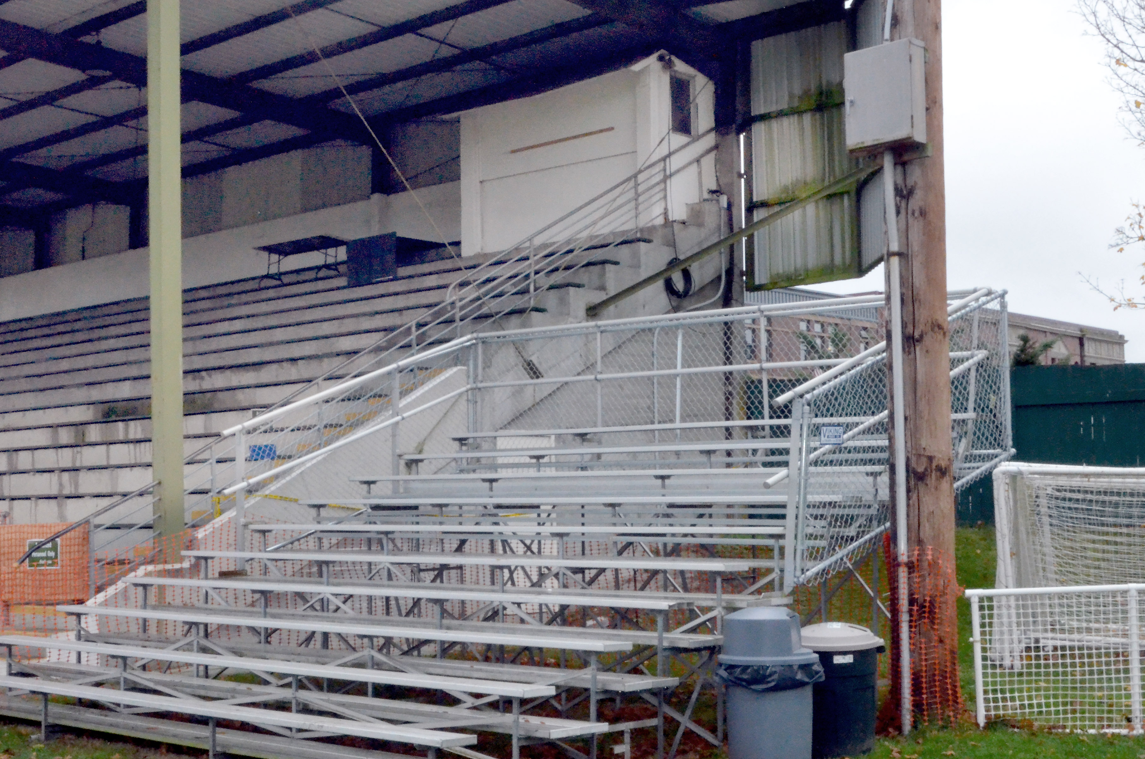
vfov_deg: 25.4
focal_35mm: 53
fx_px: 1682
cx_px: 485
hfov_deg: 37.5
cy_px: 436
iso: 4000
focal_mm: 26
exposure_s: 1/160
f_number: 20
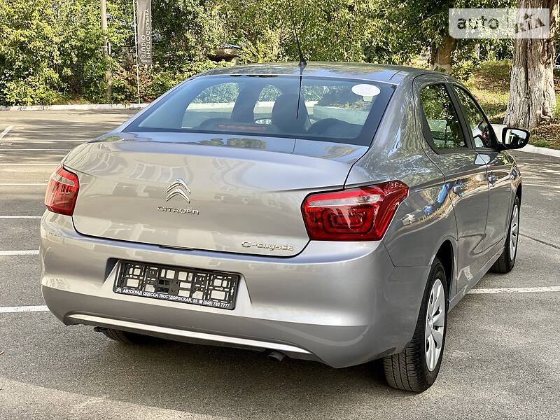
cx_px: 280
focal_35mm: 52
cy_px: 210
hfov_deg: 36.8
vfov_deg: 28.0
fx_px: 841
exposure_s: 1/335
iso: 20
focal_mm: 6
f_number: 2
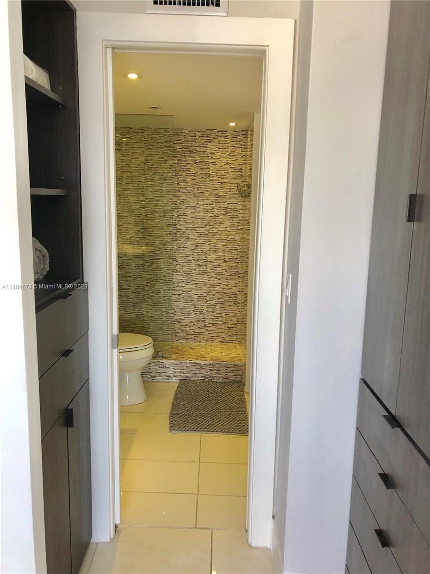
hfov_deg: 49.7
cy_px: 287
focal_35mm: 28
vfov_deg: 63.4
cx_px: 215
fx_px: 464
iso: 32
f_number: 1.8
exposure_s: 1/30
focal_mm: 4
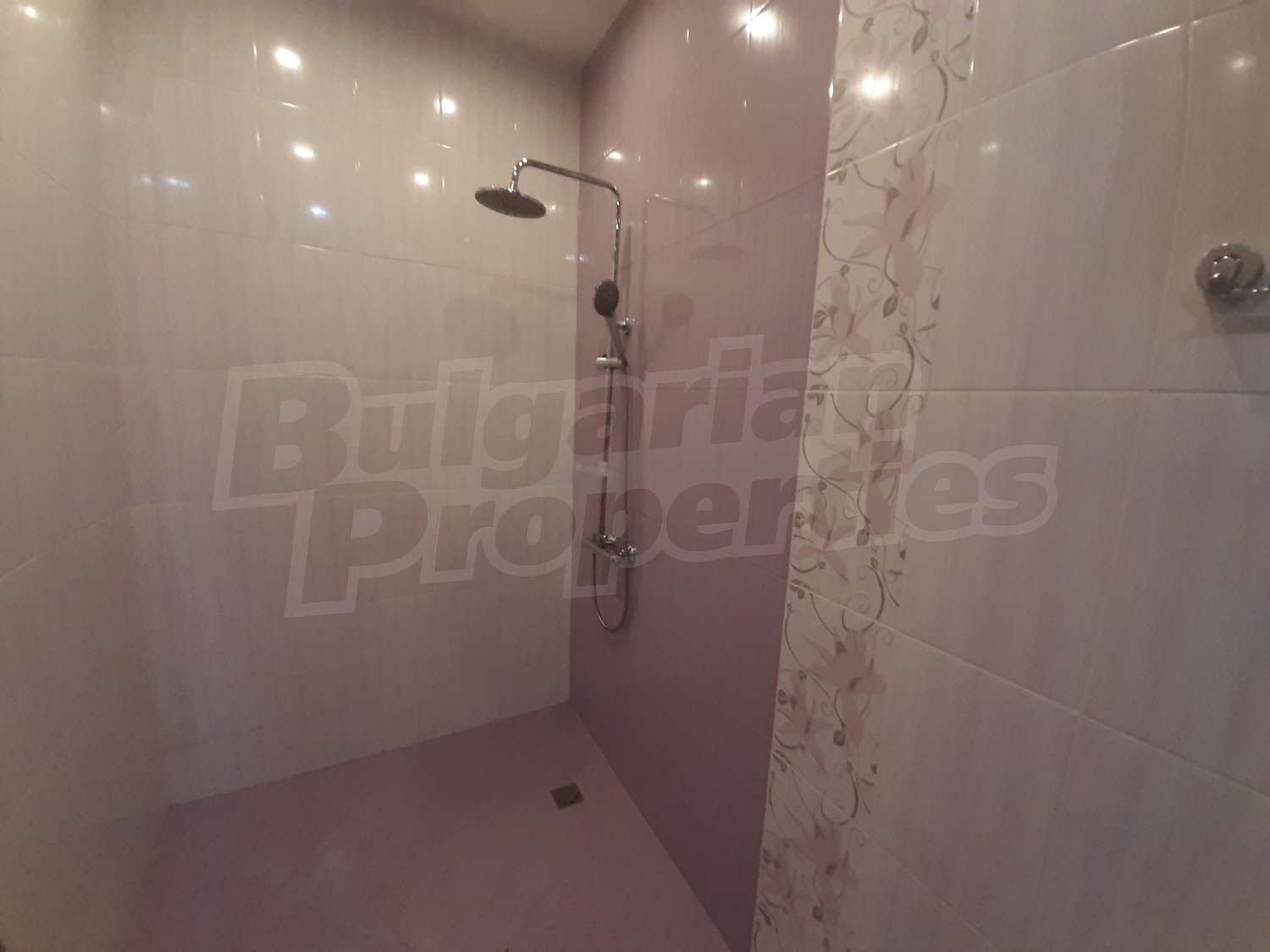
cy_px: 476
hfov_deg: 106.2
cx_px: 635
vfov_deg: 89.9
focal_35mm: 13
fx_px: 477
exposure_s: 1/50
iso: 200
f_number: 2.2
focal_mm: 1.42
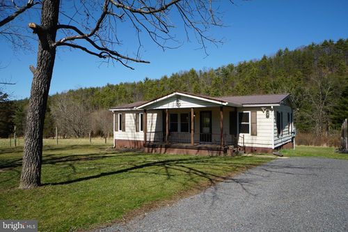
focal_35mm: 27
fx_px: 261
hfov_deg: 67.4
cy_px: 116
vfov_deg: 47.9
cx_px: 174
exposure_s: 1/125
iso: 100
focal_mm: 18
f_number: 11
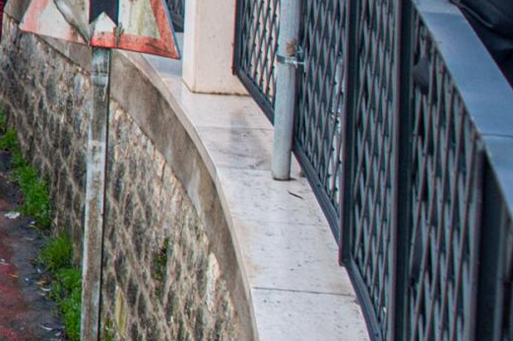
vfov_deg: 8.1
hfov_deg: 11.2
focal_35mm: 168
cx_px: -477
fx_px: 2391
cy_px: -58
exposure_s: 1/160
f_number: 2.8
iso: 400
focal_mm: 35
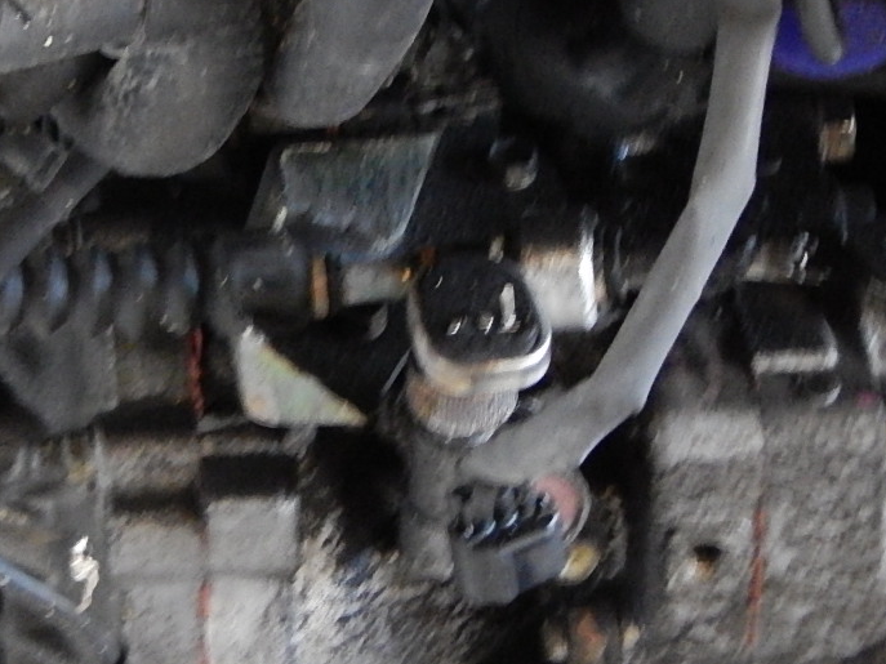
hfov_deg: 9.0
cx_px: 142
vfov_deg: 6.8
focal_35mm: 219
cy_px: 116
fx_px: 5604
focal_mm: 16.6
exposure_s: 1/6
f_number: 4.4
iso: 800
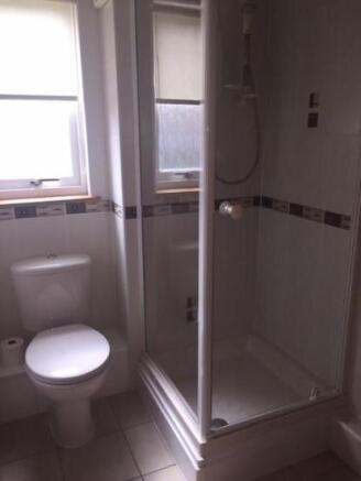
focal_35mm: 29
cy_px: 240
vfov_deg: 61.6
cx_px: 180
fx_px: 403
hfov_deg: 48.2
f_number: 2.2
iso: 50
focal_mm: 4.15
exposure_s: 1/100
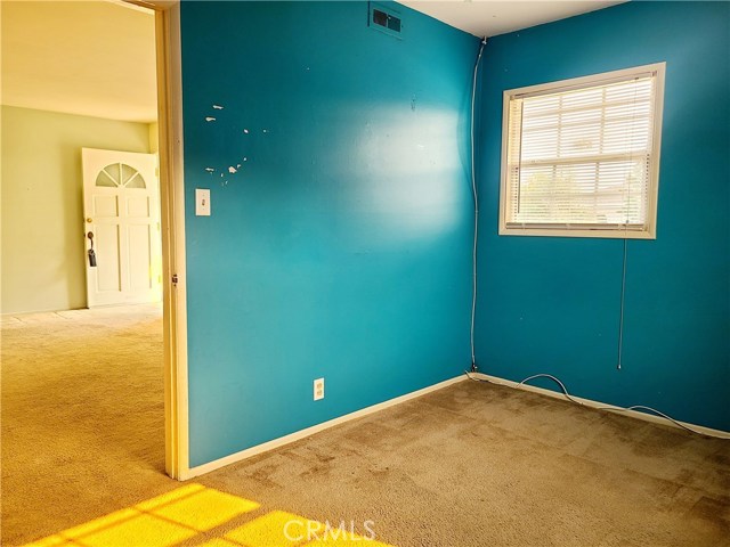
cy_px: 274
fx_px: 548
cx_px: 365
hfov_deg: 67.3
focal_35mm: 26
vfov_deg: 53.1
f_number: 1.8
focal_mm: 5.4
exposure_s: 1/59
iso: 50
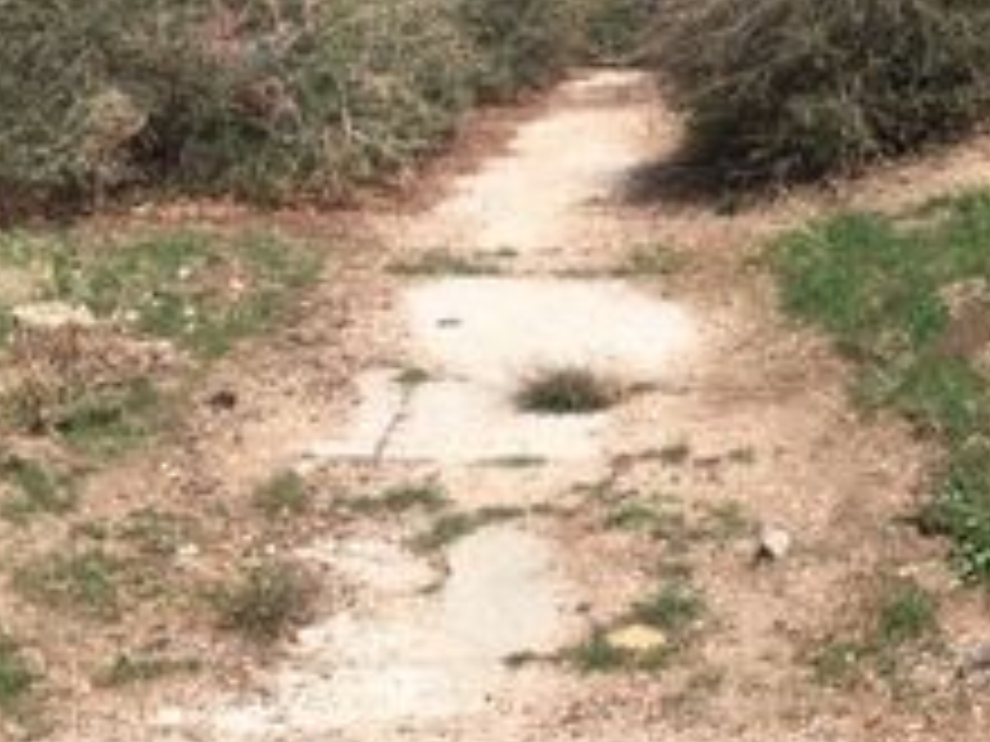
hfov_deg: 28.1
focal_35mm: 66
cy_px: 263
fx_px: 1888
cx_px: 922
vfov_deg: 22.2
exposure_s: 1/1637
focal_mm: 4.15
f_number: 2.2
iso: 25
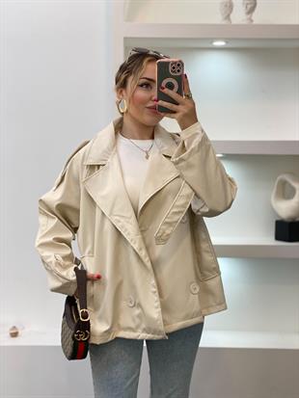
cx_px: 150
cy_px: 199
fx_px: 599
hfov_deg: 28.0
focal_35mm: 52
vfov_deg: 36.8
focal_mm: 6
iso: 64
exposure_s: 1/100
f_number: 2
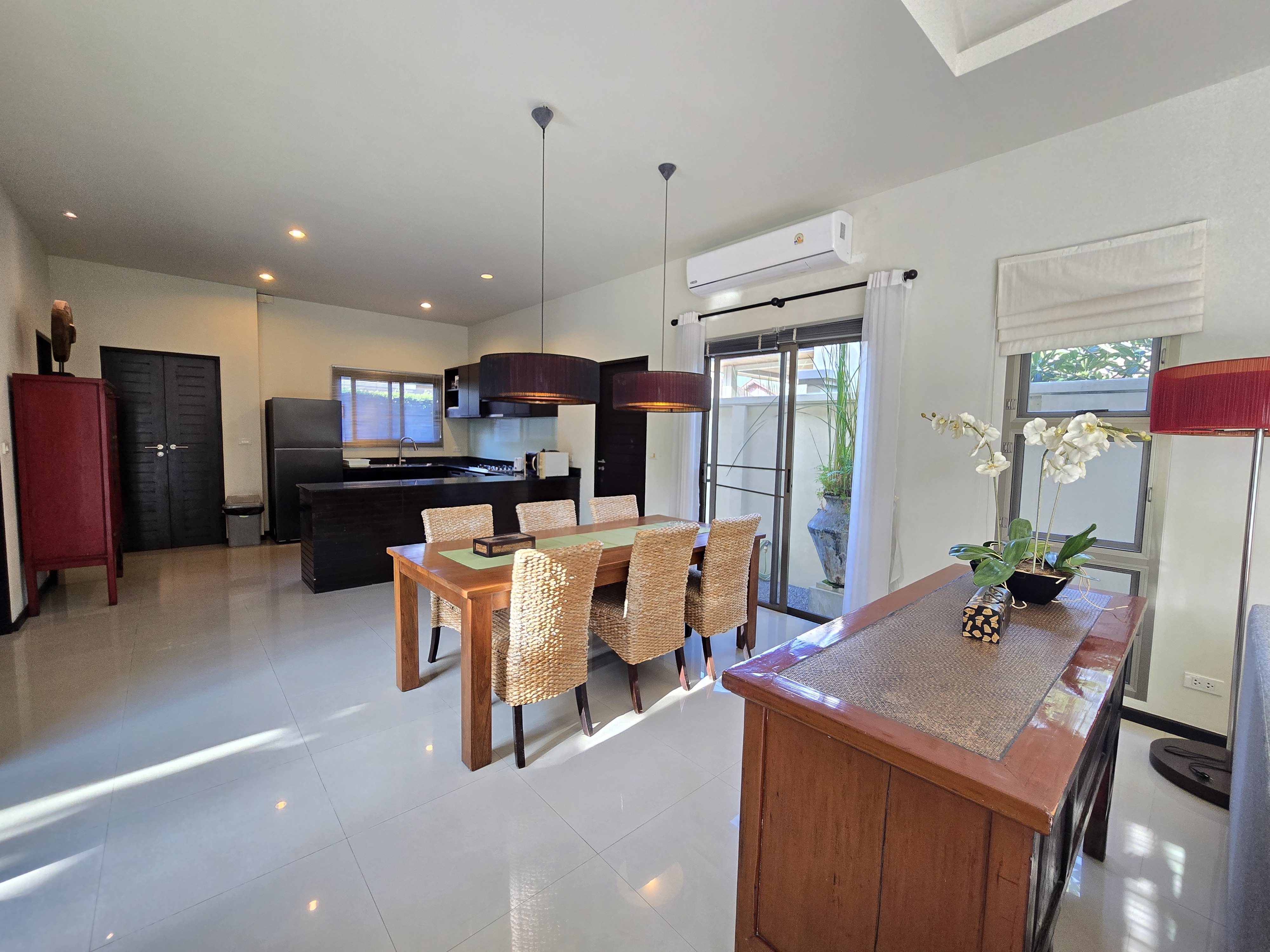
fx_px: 477
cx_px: 635
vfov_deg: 89.9
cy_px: 476
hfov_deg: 106.2
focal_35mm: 13
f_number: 2.2
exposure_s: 1/50
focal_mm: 2.2
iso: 100
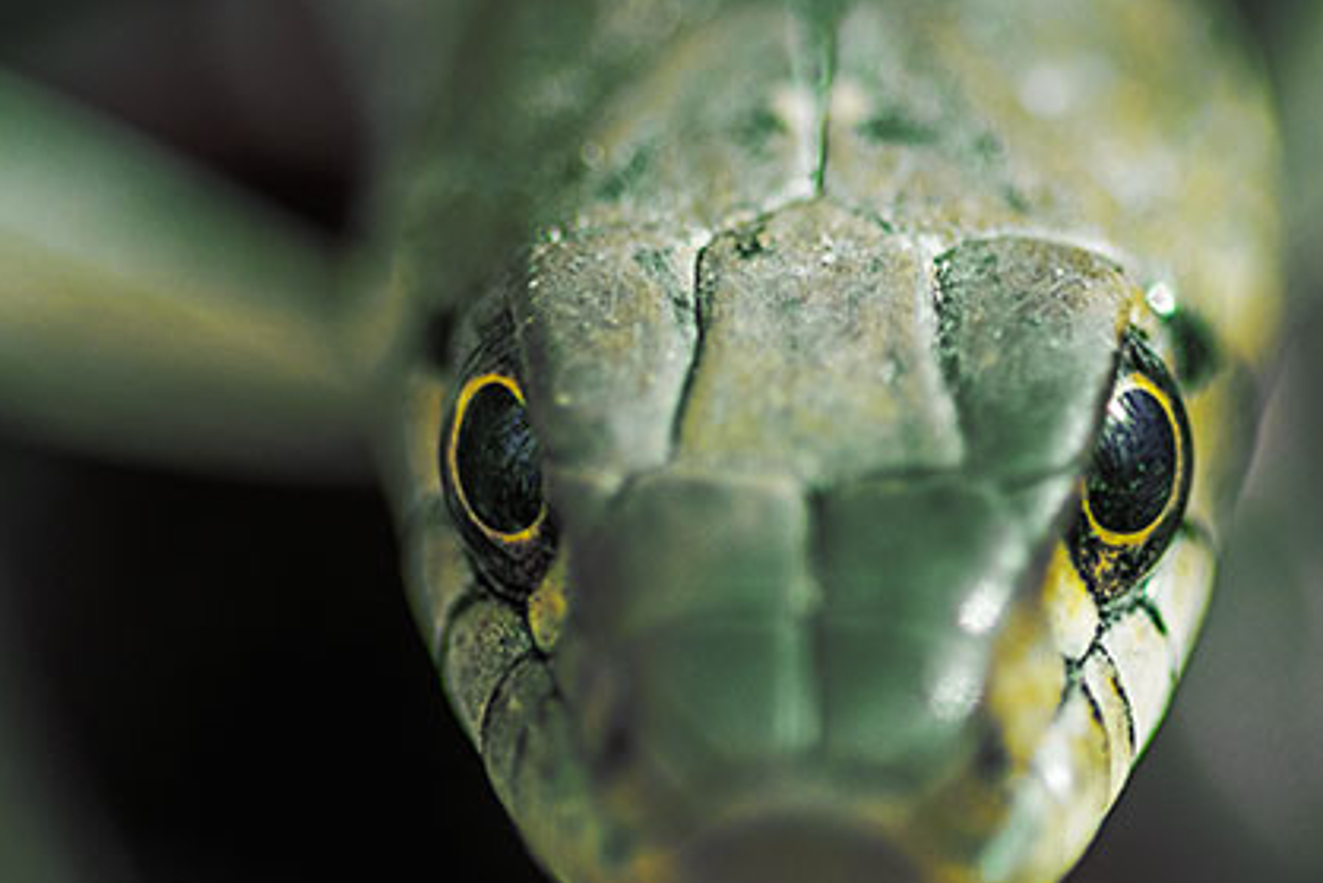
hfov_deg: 8.2
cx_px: 636
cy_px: 495
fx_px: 9227
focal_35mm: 251
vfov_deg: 5.5
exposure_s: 1/250
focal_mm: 210
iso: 360
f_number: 8
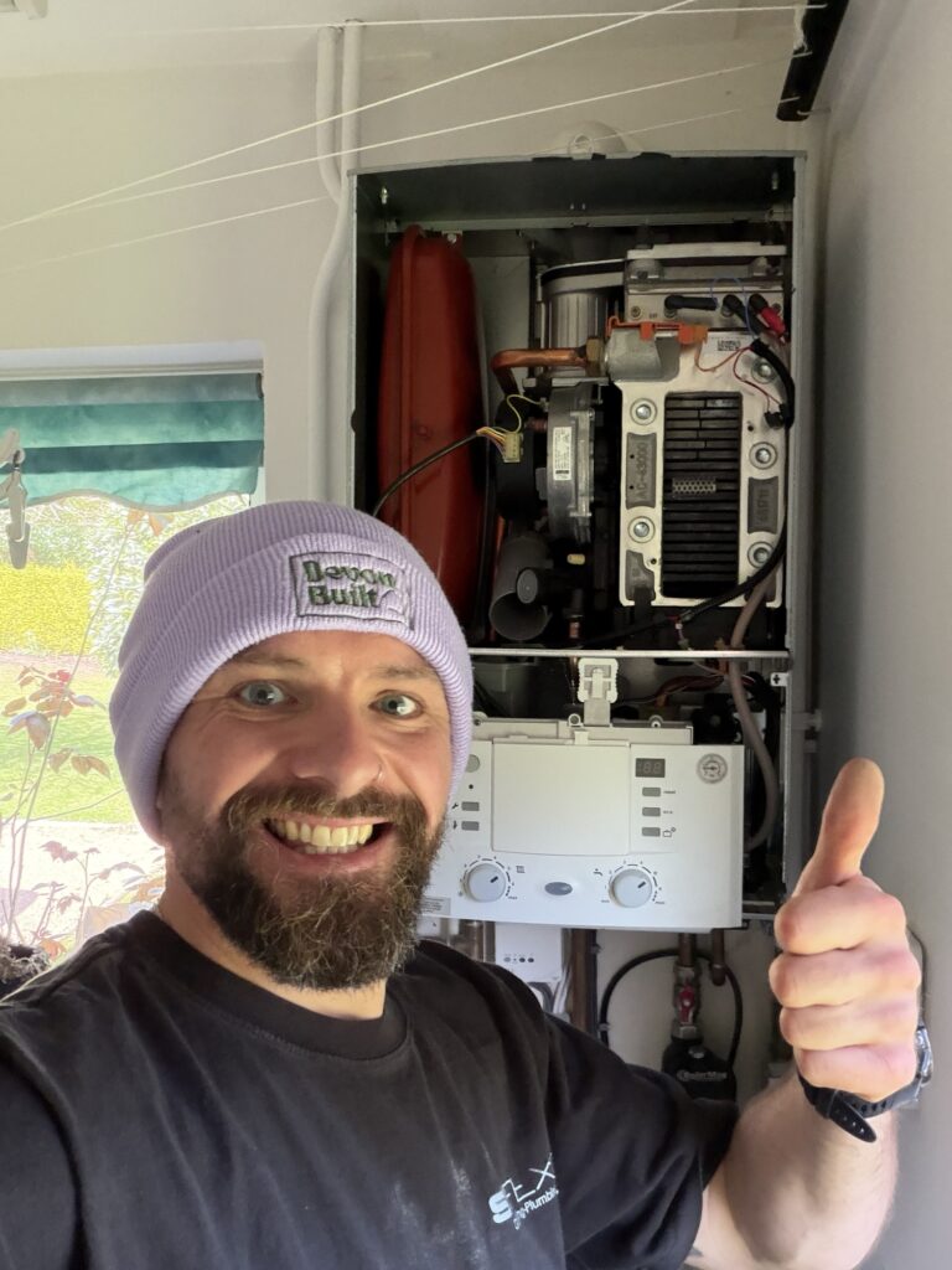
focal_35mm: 30
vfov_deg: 60.0
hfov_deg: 46.8
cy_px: 635
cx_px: 476
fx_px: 1100
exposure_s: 1/60
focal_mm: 2.71
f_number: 1.9
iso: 250
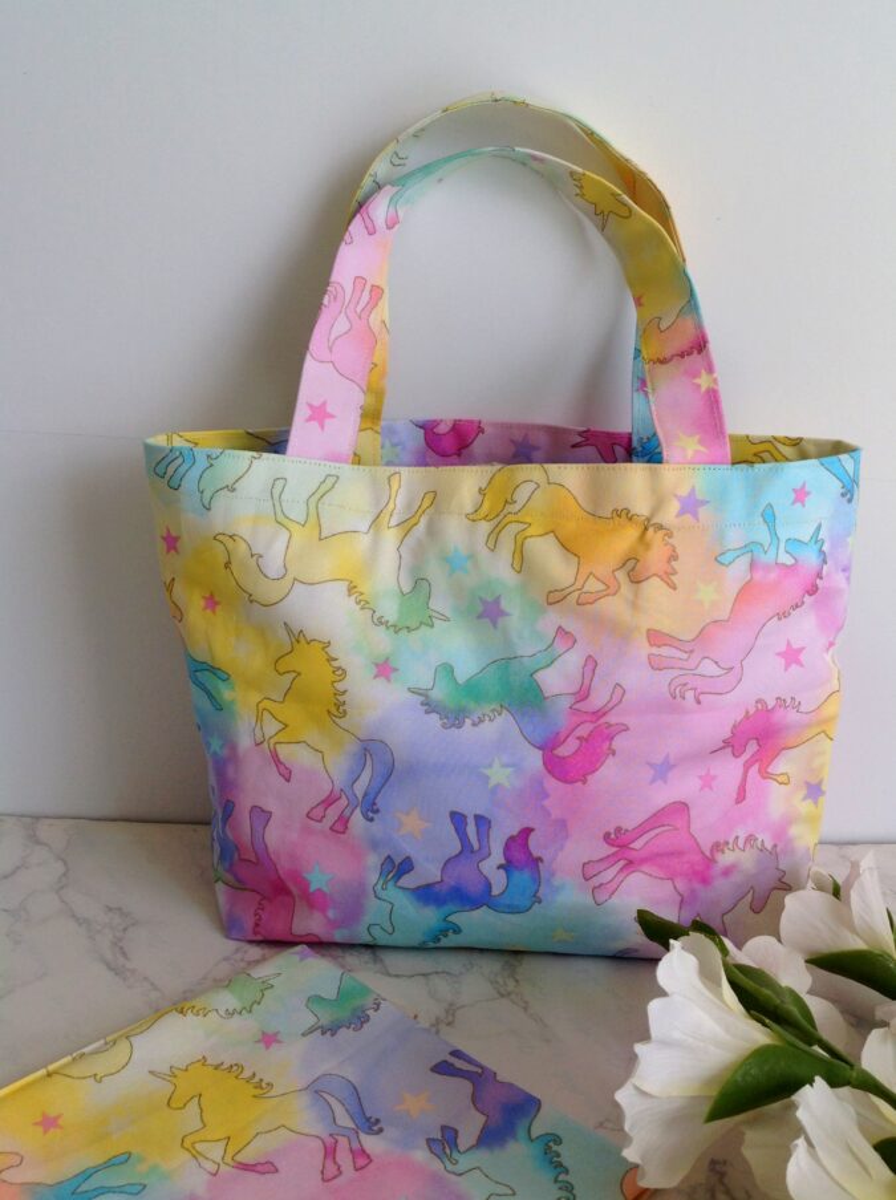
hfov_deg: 40.6
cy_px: 600
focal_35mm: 35
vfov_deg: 52.7
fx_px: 1211
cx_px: 448
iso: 50
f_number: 2.4
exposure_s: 1/288
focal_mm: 4.28
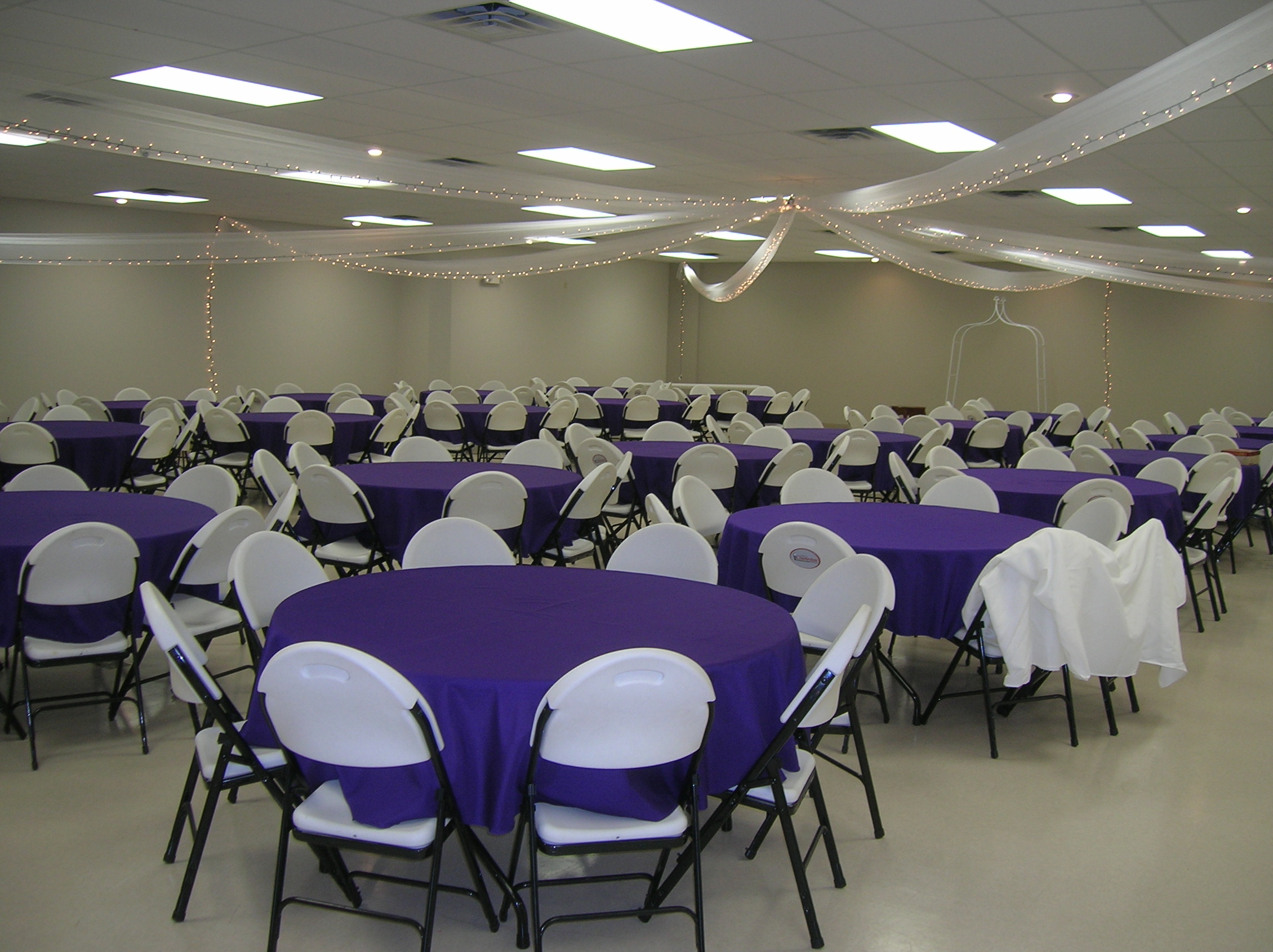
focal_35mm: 34
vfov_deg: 41.7
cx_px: 636
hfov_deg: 54.0
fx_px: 1249
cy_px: 476
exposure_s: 1/30
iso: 50
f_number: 2.9
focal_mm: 5.7
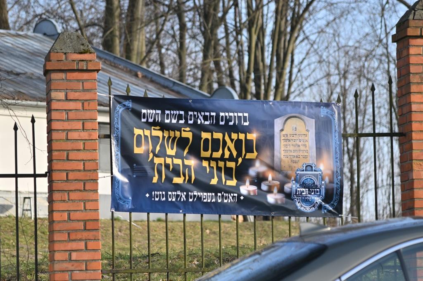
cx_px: 212
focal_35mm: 180
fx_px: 2114
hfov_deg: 11.4
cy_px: 140
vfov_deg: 7.6
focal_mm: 120
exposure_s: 1/640
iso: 80
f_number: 4
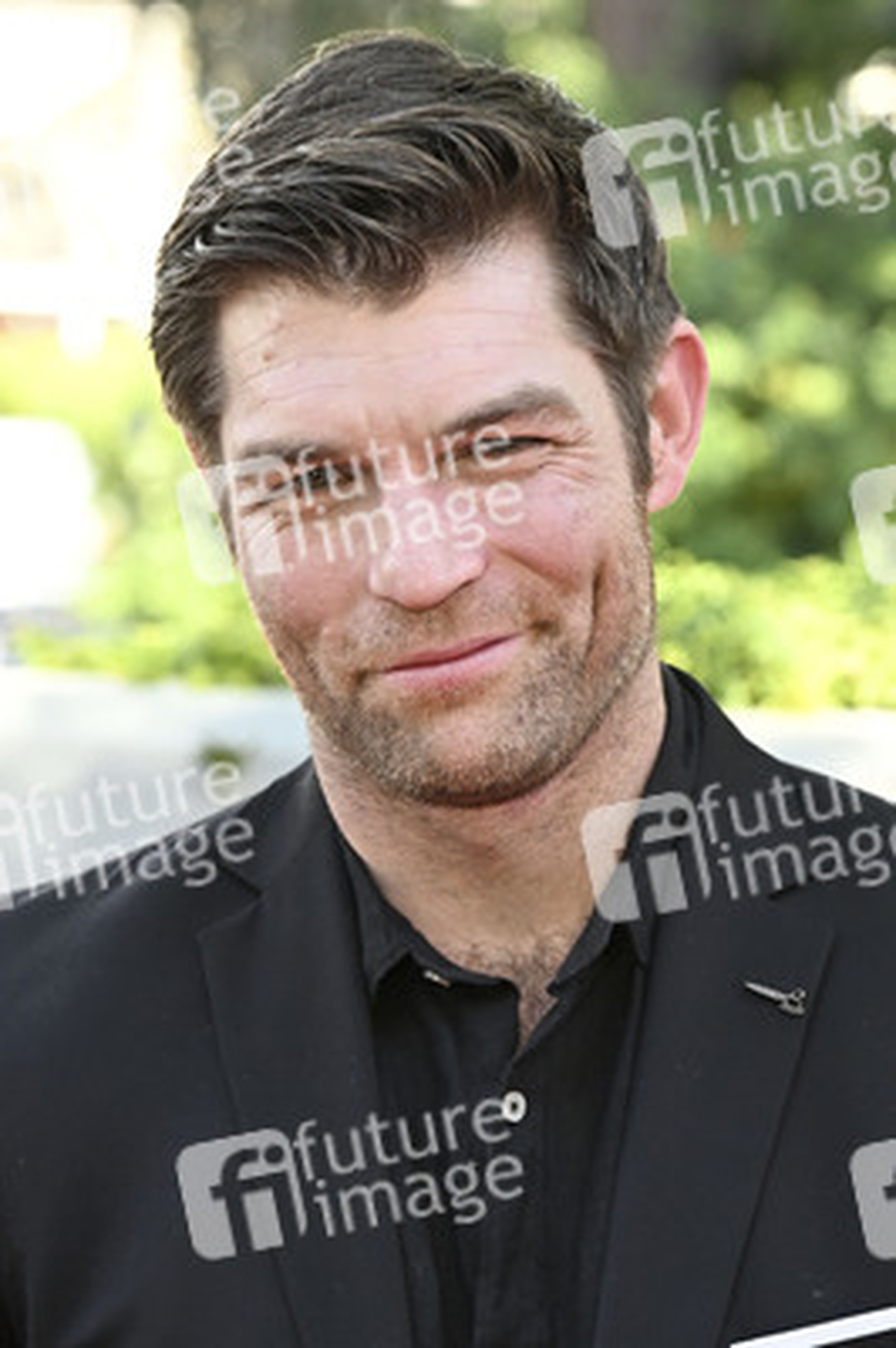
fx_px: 5385
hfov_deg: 9.5
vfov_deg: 14.3
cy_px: 674
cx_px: 448
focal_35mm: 144
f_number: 5.6
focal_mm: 96
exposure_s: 1/320
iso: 640
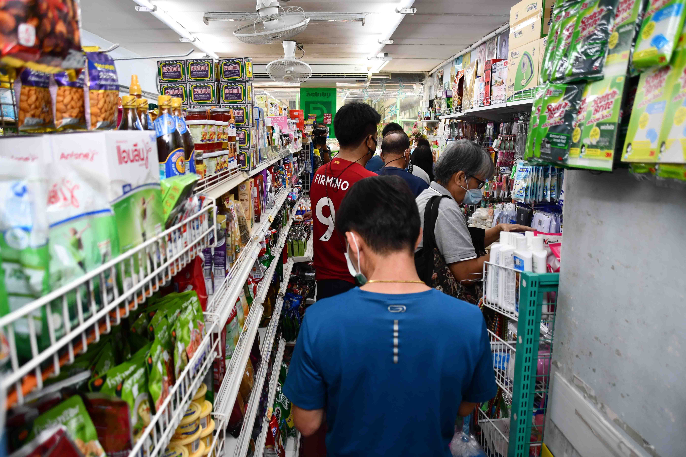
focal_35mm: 27
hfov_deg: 67.4
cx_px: 343
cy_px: 228
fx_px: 514
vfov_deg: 47.9
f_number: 4
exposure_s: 1/60
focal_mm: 18
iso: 500
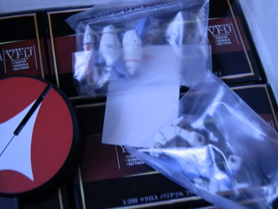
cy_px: 104
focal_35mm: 61
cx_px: 139
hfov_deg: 31.7
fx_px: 490
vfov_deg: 24.0
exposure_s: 1/8
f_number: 3.7
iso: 400
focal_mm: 10.99
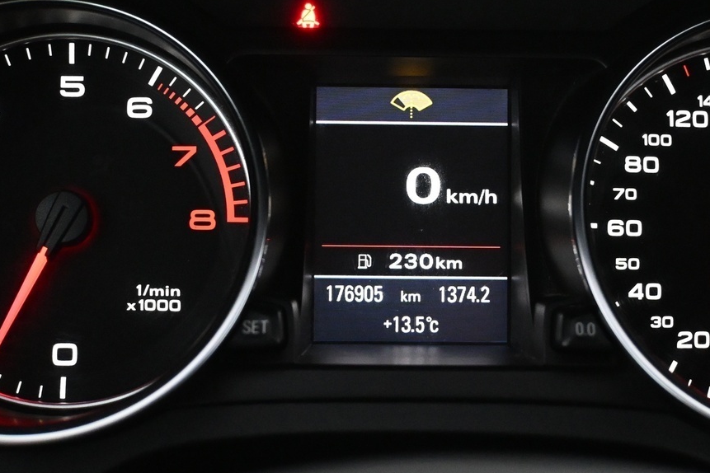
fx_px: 1558
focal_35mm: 79
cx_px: 416
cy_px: 192
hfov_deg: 25.6
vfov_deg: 17.3
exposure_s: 1/50
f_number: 4.5
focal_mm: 28
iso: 4500
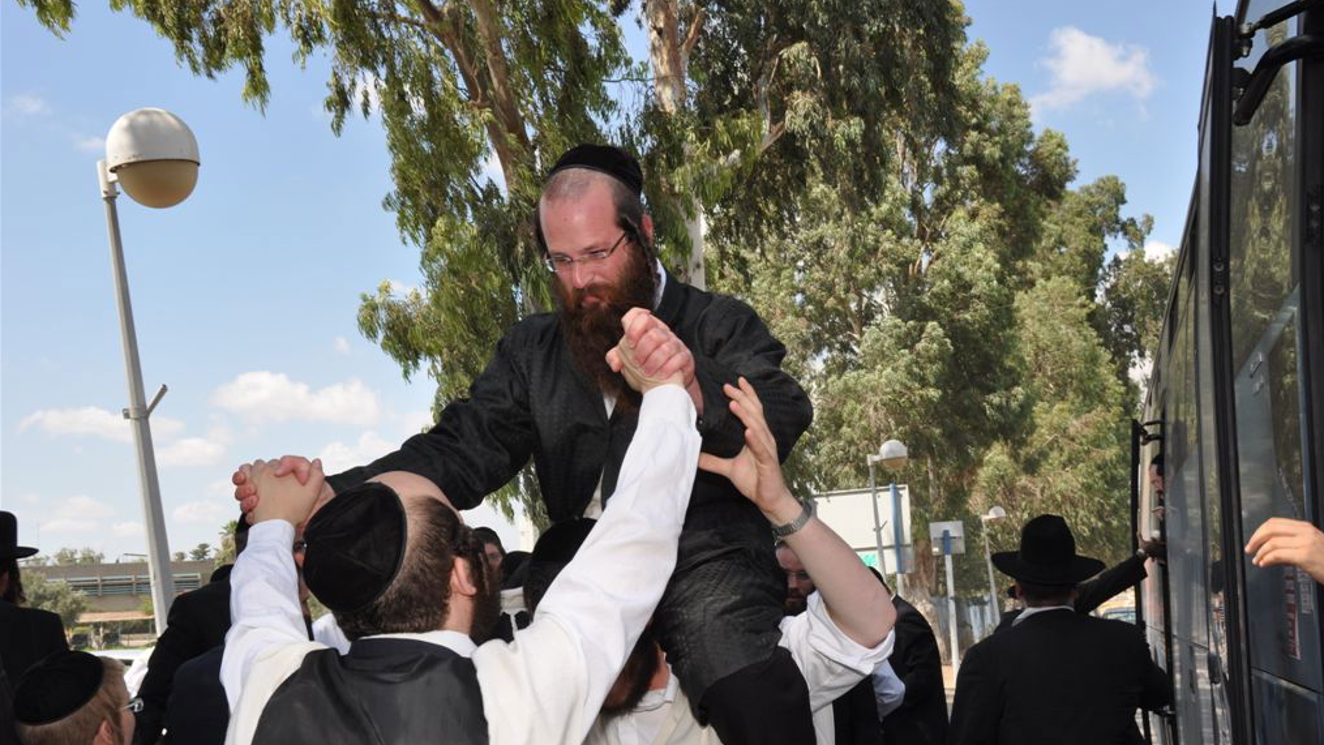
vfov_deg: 31.2
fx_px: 1334
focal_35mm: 38
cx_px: 667
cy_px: 419
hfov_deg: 52.8
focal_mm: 24
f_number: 13
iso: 200
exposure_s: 1/200
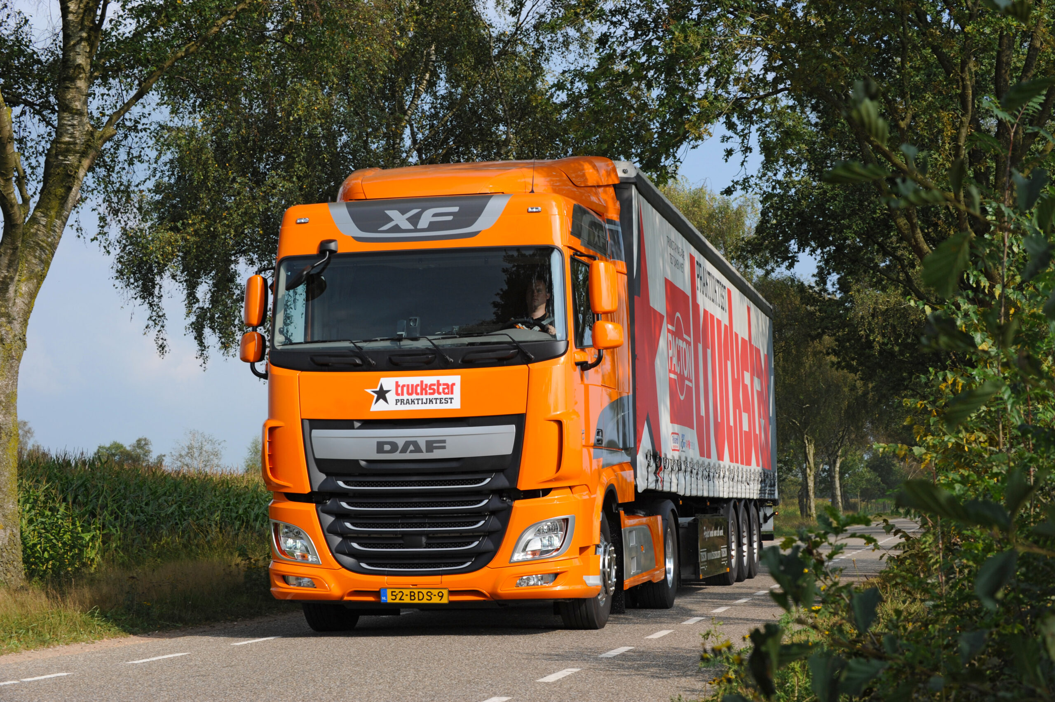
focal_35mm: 70
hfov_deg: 28.9
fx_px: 2050
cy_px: 351
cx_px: 528
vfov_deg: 19.4
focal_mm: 70
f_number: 9
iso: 320
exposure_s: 1/320
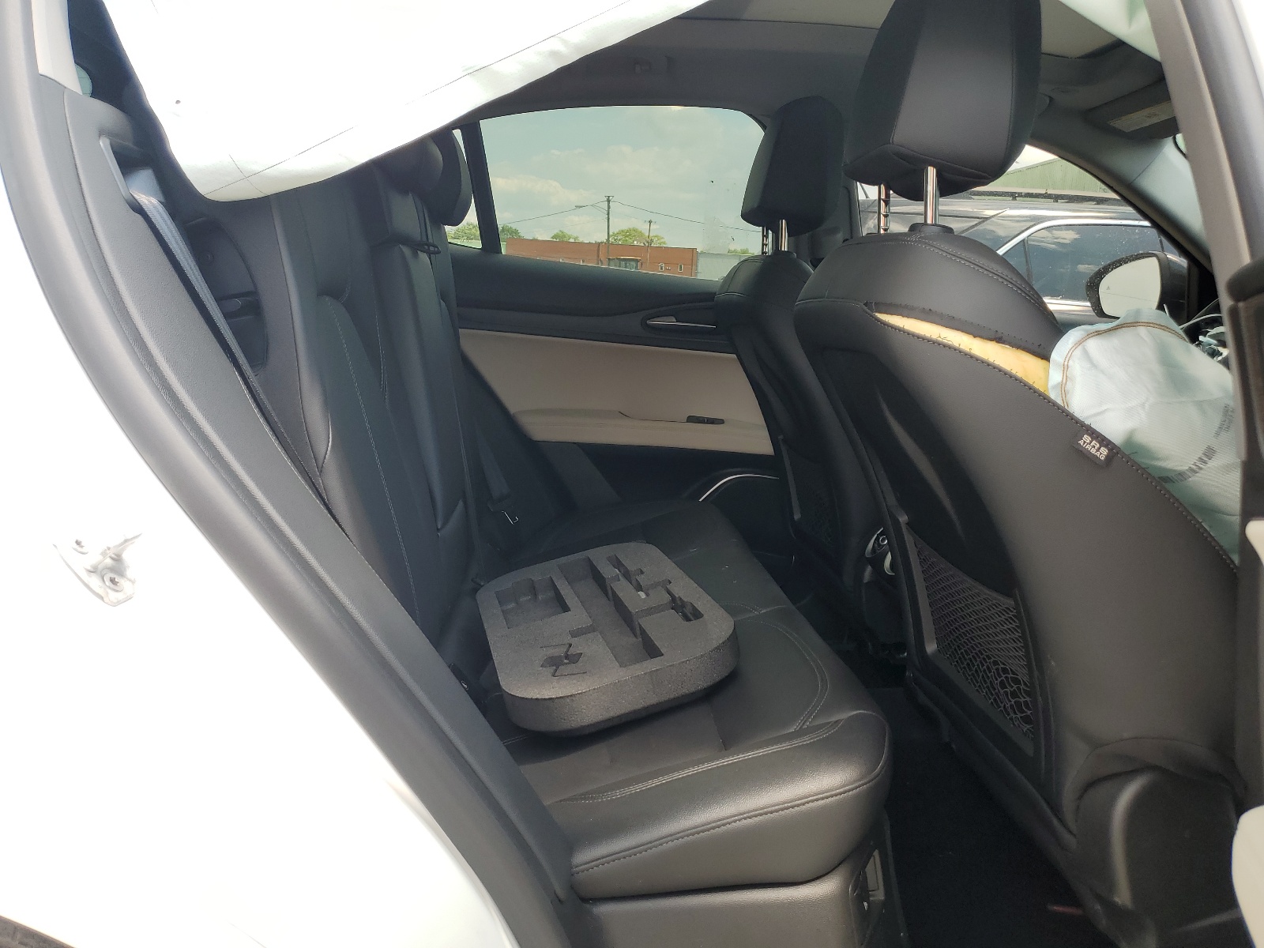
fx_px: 949
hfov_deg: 67.3
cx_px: 632
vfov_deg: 53.1
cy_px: 474
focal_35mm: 26
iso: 50
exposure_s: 1/323
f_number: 1.5
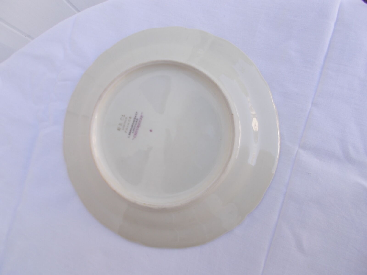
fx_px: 276
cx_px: 184
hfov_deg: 67.3
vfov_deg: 53.1
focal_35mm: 26
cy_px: 138
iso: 80
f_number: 3.2
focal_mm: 4.6
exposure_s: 1/125
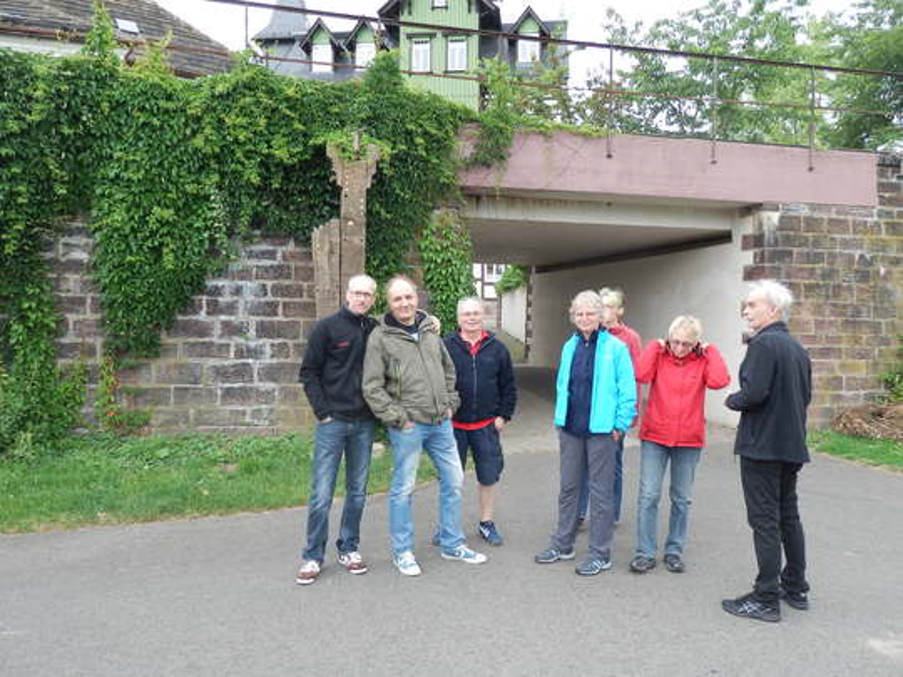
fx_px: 704
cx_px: 452
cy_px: 338
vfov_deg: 51.4
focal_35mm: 27
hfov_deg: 65.3
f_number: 3.2
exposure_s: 1/50
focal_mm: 5
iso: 100
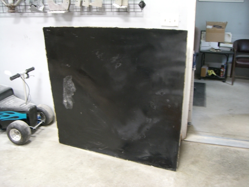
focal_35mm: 38
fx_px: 273
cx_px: 124
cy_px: 94
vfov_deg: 37.7
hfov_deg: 49.0
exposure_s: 1/8
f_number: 2.7
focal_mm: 6.2
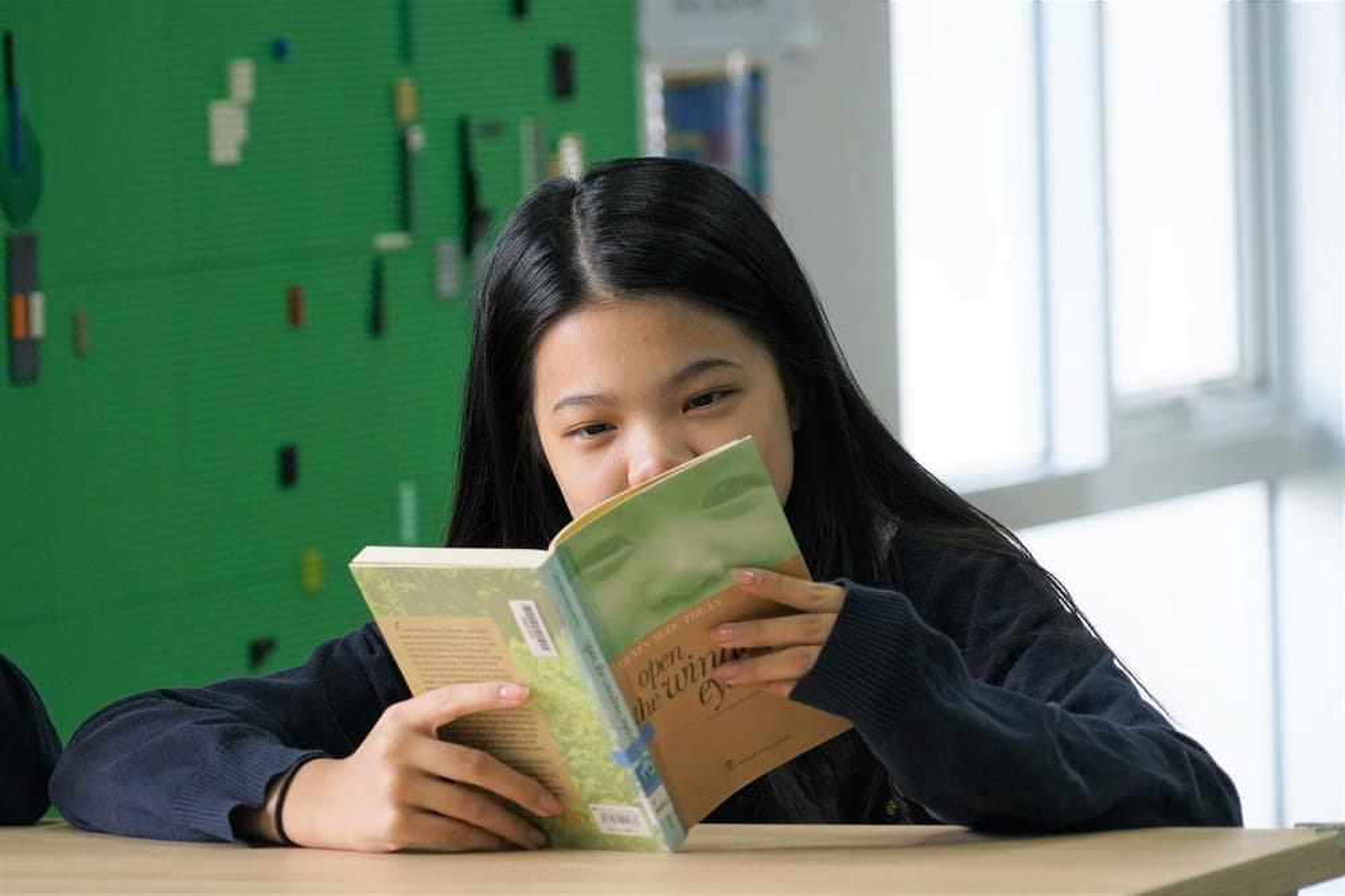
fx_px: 7656
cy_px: 448
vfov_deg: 6.7
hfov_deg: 10.0
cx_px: 672
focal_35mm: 205
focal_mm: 205
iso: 3200
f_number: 6.3
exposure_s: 1/250
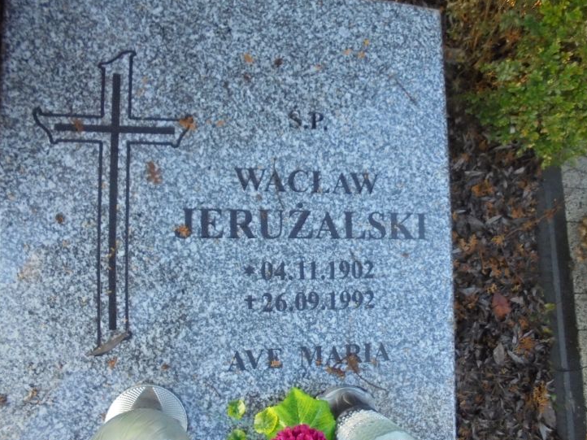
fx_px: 475
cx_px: 288
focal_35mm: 28
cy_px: 234
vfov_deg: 49.7
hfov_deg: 63.5
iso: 100
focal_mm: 4.6
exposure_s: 1/40
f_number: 3.5
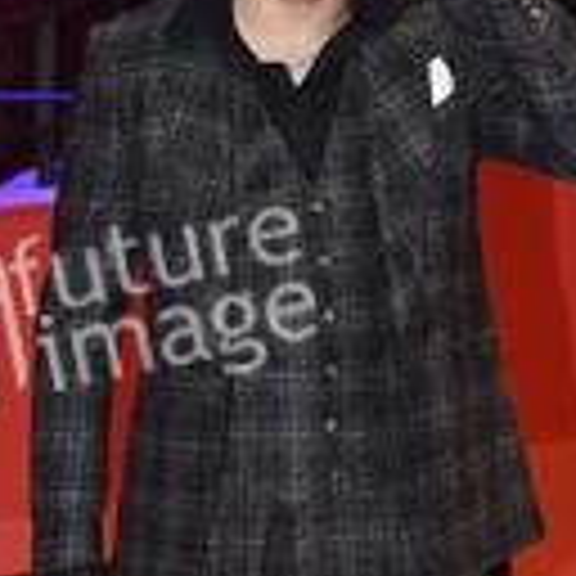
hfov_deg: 11.6
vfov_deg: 11.5
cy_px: 540
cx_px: 216
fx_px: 2843
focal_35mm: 151
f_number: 5
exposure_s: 1/320
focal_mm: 38
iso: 1250
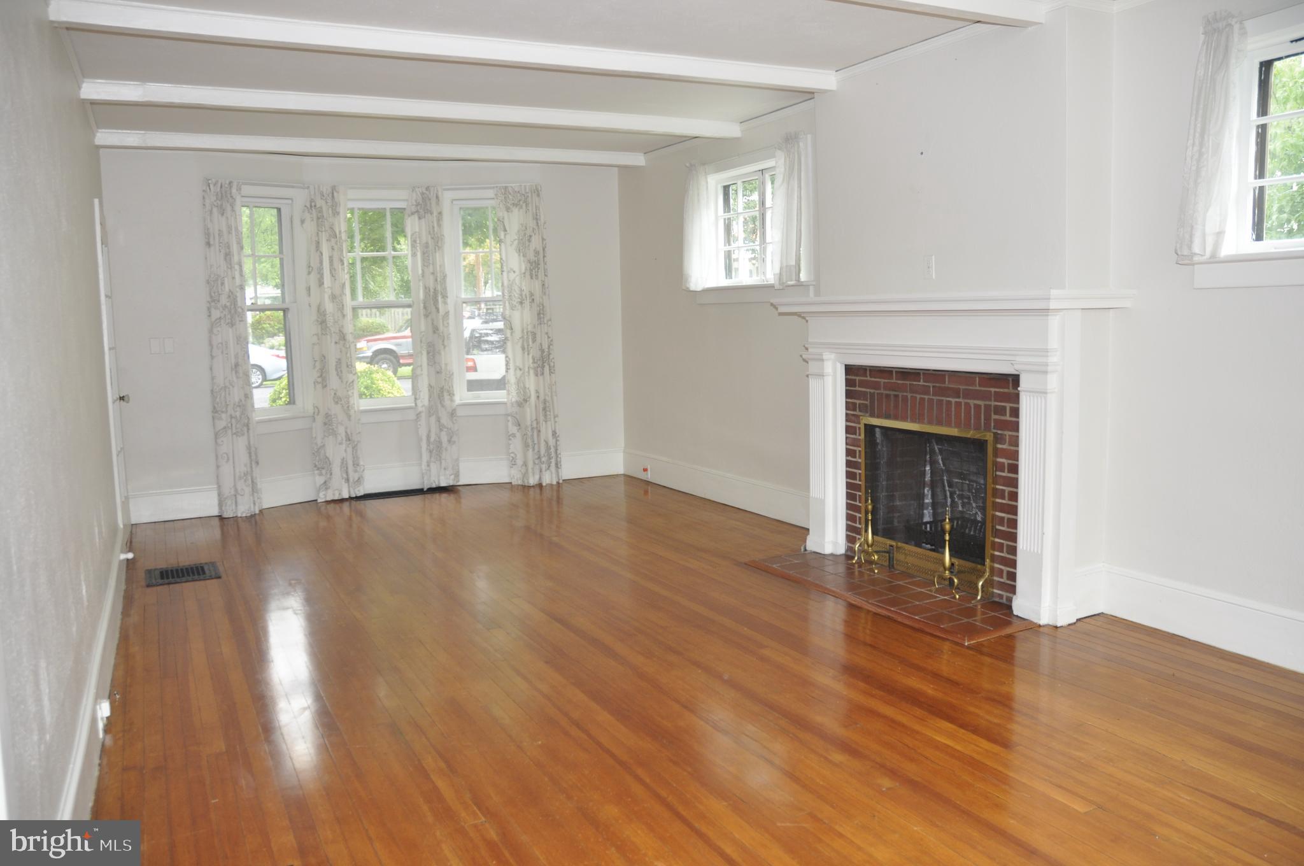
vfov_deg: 47.8
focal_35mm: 27
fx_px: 977
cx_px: 652
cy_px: 433
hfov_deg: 67.4
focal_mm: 18
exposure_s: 1/60
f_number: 5
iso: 400
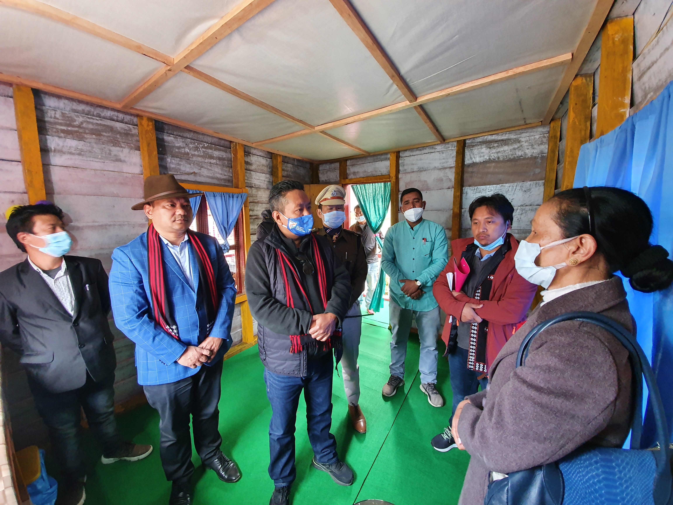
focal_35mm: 13
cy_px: 252
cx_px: 336
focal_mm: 1.8
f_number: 2.2
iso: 400
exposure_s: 1/33
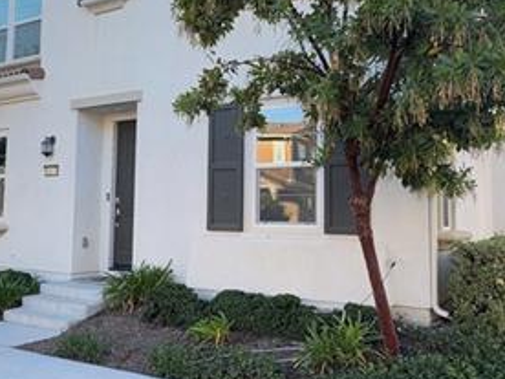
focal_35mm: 39
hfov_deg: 47.7
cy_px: 168
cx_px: 214
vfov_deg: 36.8
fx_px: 569
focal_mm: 2.22
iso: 40
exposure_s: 1/233
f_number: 2.2
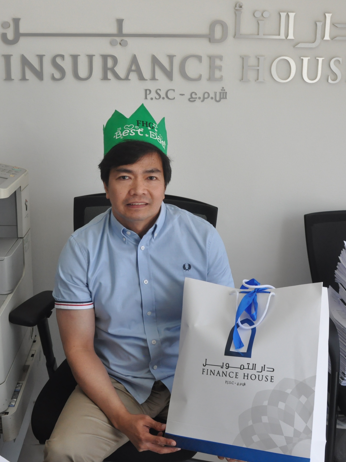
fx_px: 609
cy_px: 231
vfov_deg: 41.5
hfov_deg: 31.7
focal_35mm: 46
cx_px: 154
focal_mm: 21
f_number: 10
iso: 800
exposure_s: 1/100
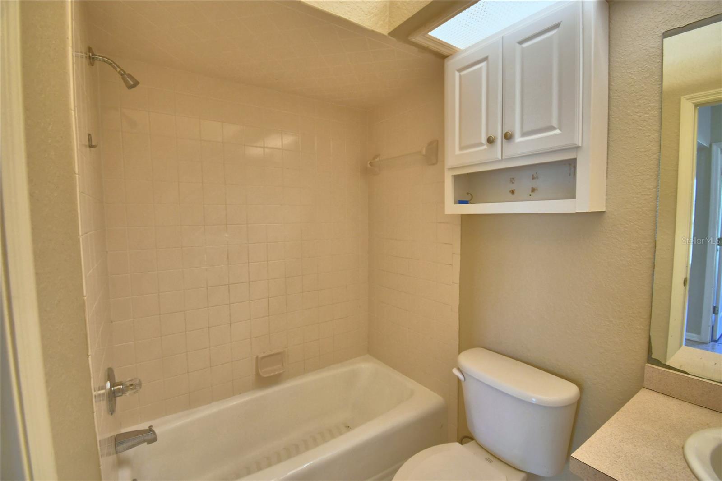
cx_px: 361
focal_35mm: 15
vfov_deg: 77.3
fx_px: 301
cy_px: 240
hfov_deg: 100.4
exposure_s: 1/40
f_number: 4.5
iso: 400
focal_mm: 10
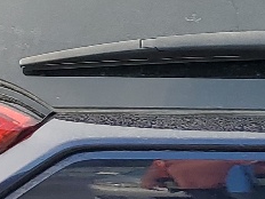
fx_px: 1370
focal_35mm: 179
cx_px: 226
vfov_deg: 8.3
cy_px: 111
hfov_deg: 11.0
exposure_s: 1/556
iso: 50
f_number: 1.5
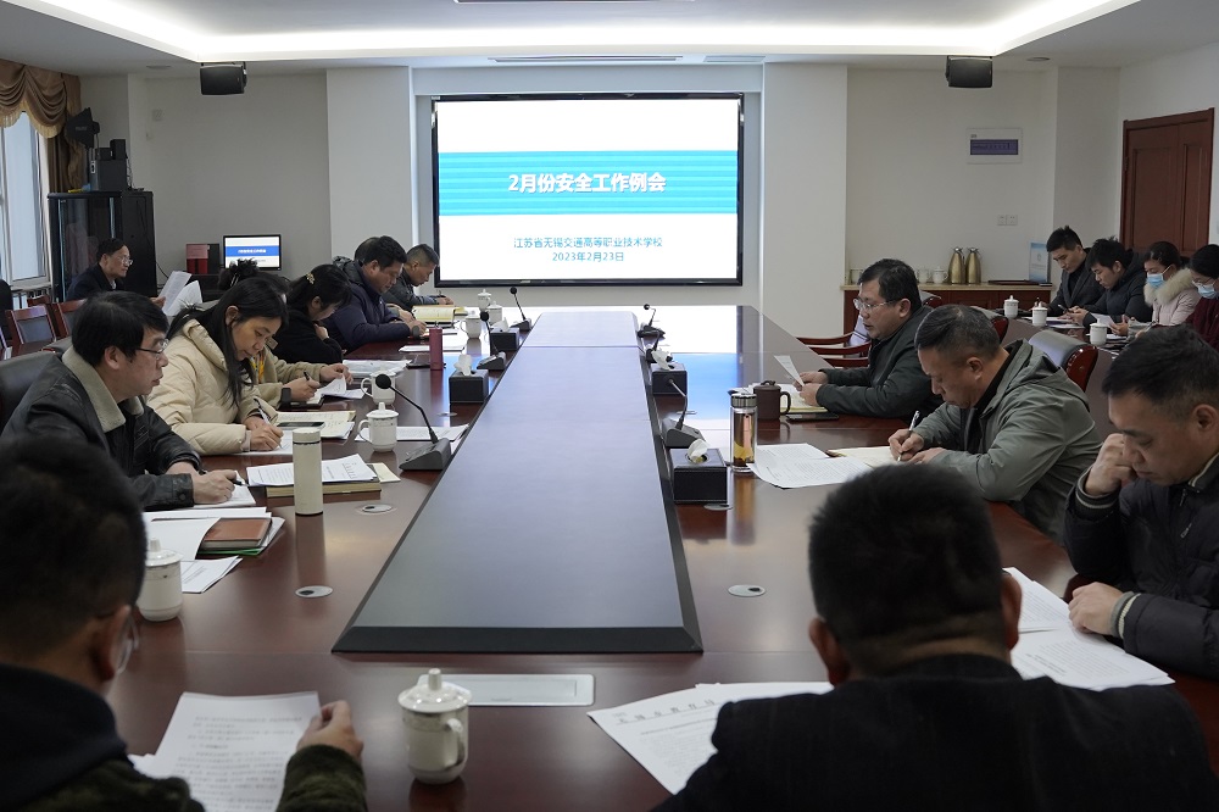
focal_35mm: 36
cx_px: 610
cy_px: 406
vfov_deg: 36.8
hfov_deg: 53.1
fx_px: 1219
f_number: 4
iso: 2000
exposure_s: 1/160
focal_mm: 24
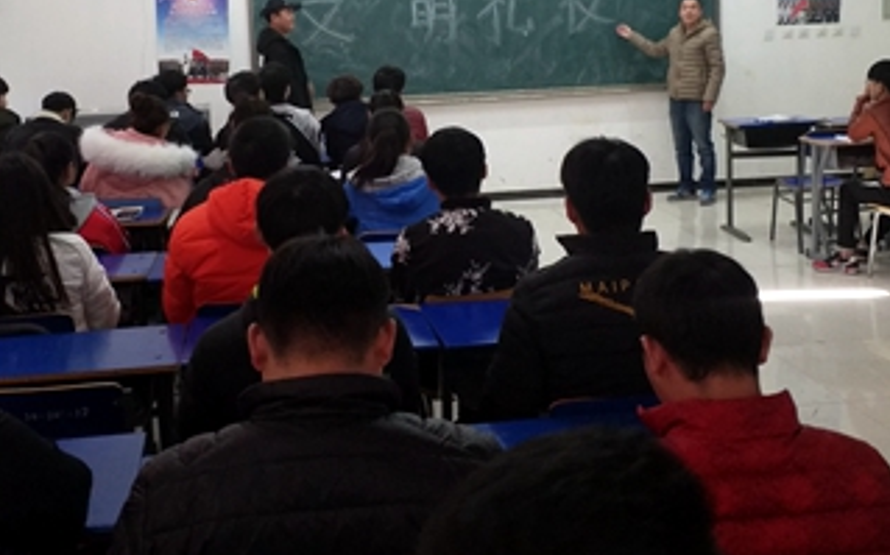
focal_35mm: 41
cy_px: 112
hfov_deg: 48.2
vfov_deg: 30.5
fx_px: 994
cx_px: 438
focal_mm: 3.79
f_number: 2
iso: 257
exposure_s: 1/33.3
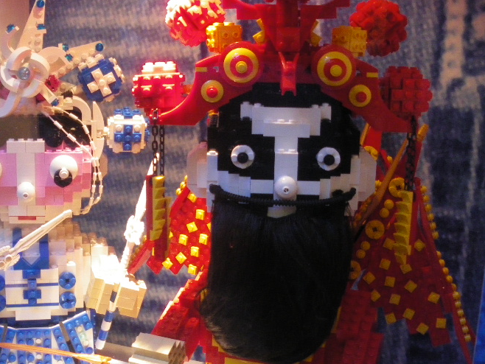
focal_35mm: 56
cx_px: 181
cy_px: 217
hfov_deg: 34.2
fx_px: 785
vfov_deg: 26.1
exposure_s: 1/80
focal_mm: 6.3
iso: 400
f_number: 3.5
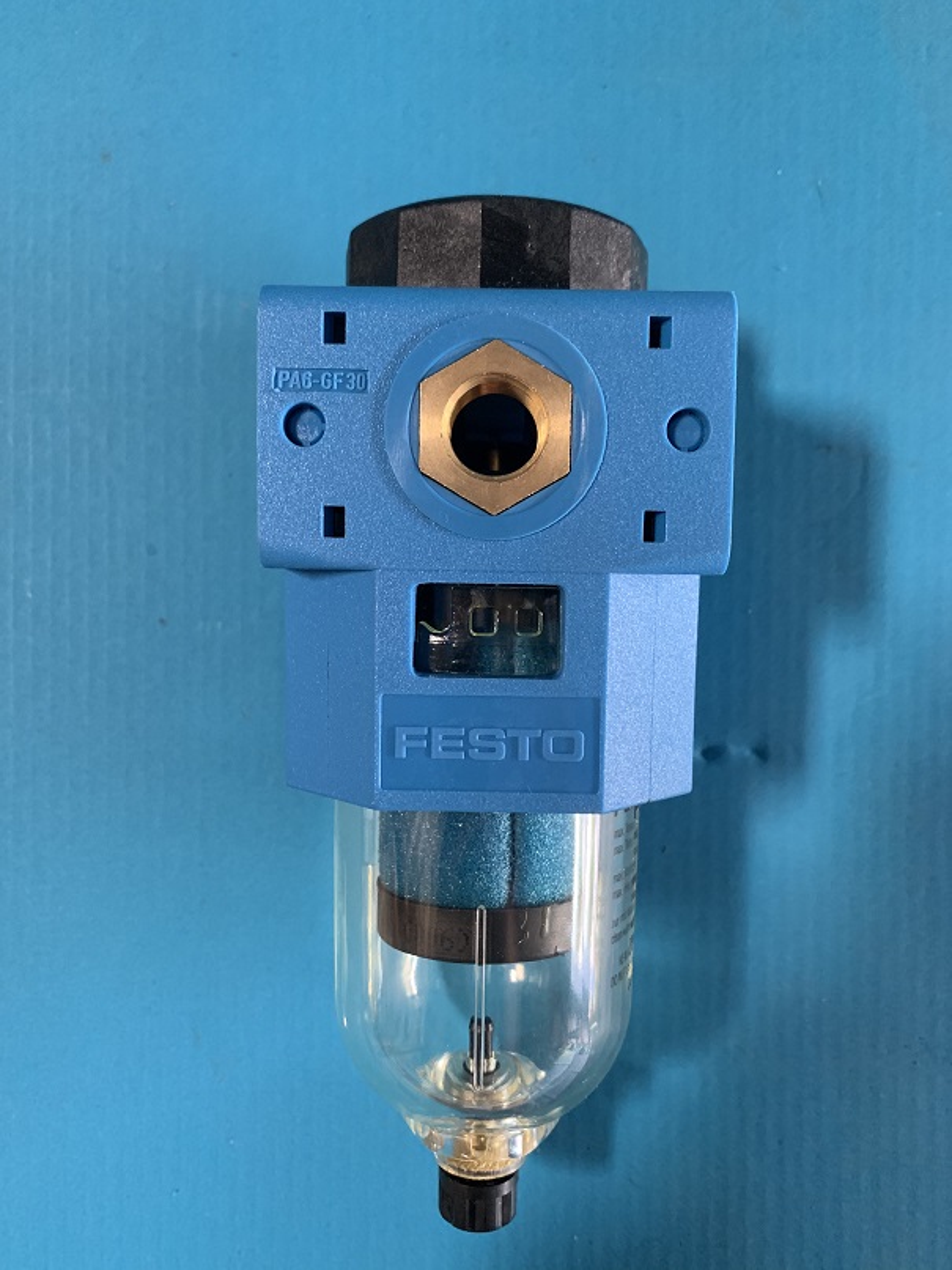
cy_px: 635
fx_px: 954
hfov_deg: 53.1
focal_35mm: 26
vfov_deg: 67.3
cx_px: 476
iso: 320
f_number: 1.8
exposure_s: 1/60
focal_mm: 4.25
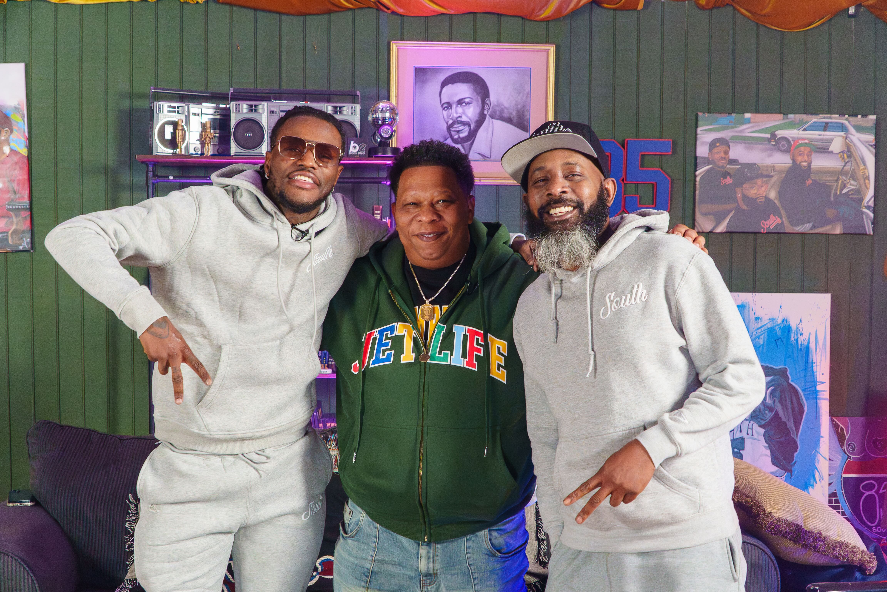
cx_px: 444
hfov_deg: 38.9
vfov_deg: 26.5
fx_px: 1256
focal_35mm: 51
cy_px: 296
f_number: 5.6
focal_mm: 34
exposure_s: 1/125
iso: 8000
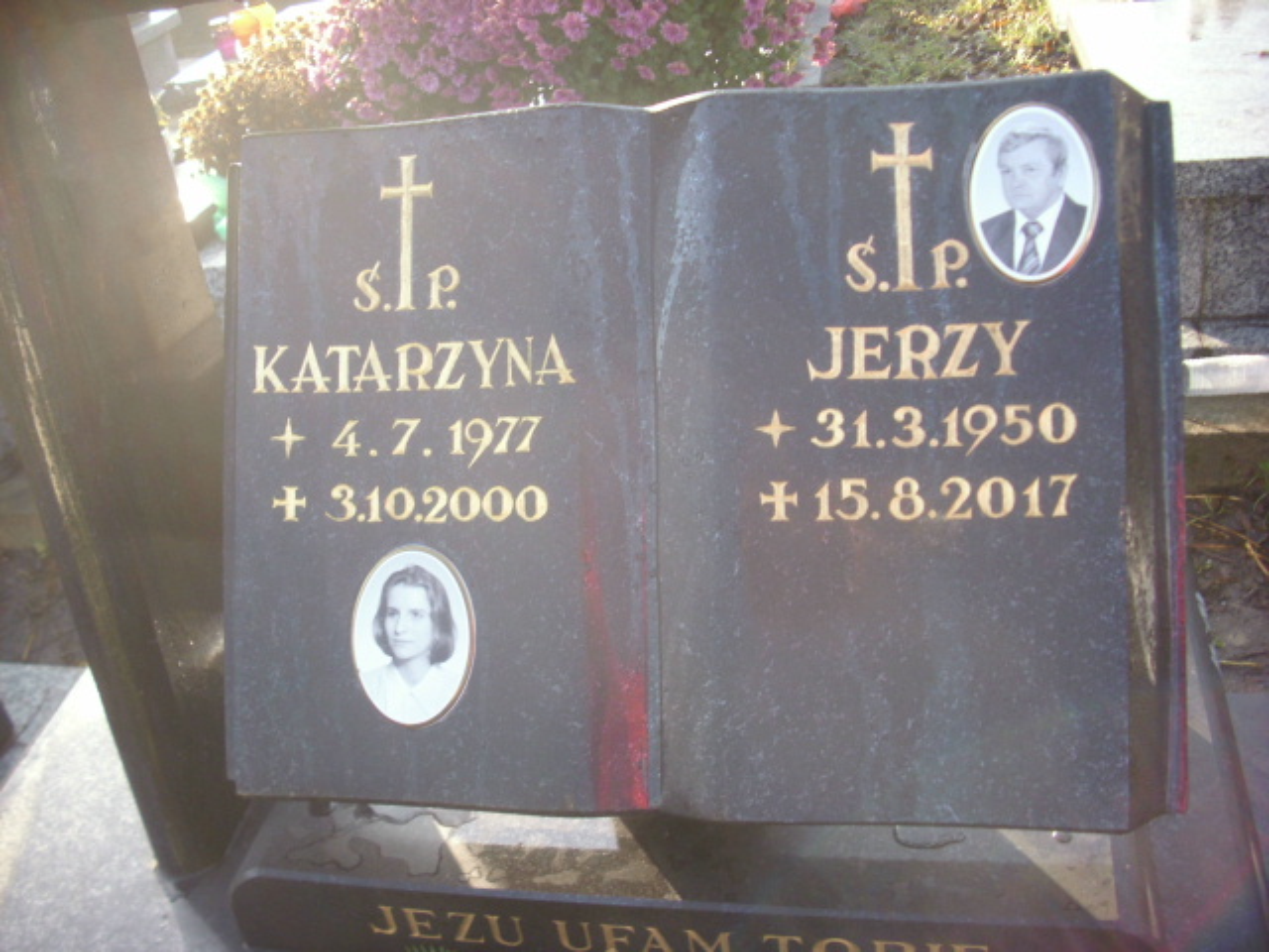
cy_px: 476
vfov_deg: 38.7
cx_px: 634
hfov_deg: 50.1
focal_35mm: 37
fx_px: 1356
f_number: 5.6
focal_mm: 6.2
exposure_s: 1/60
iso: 100
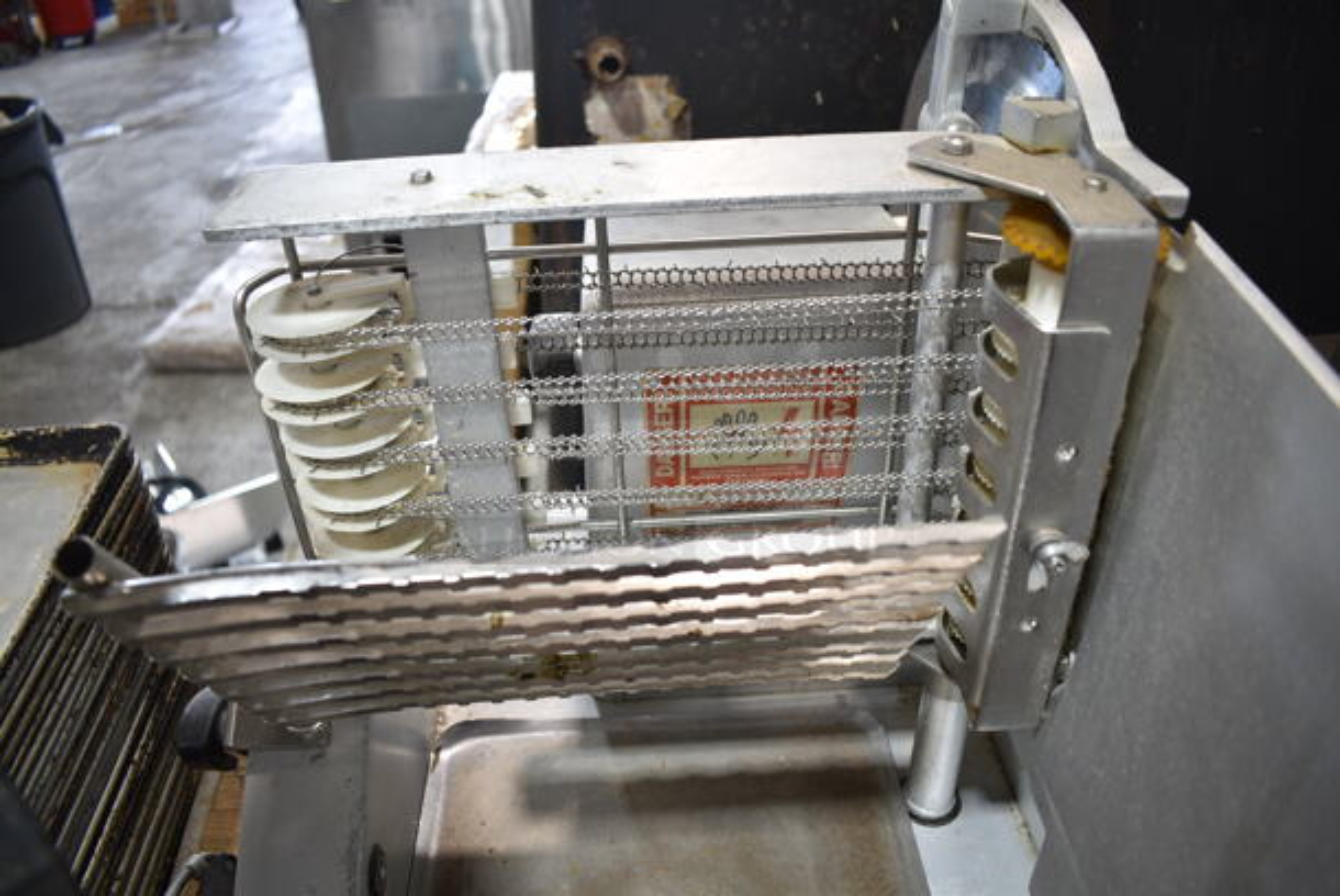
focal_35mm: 27
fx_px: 1006
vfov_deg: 48.0
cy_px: 448
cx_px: 670
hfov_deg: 67.3
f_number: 3.5
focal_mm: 18
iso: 125
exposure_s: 1/30
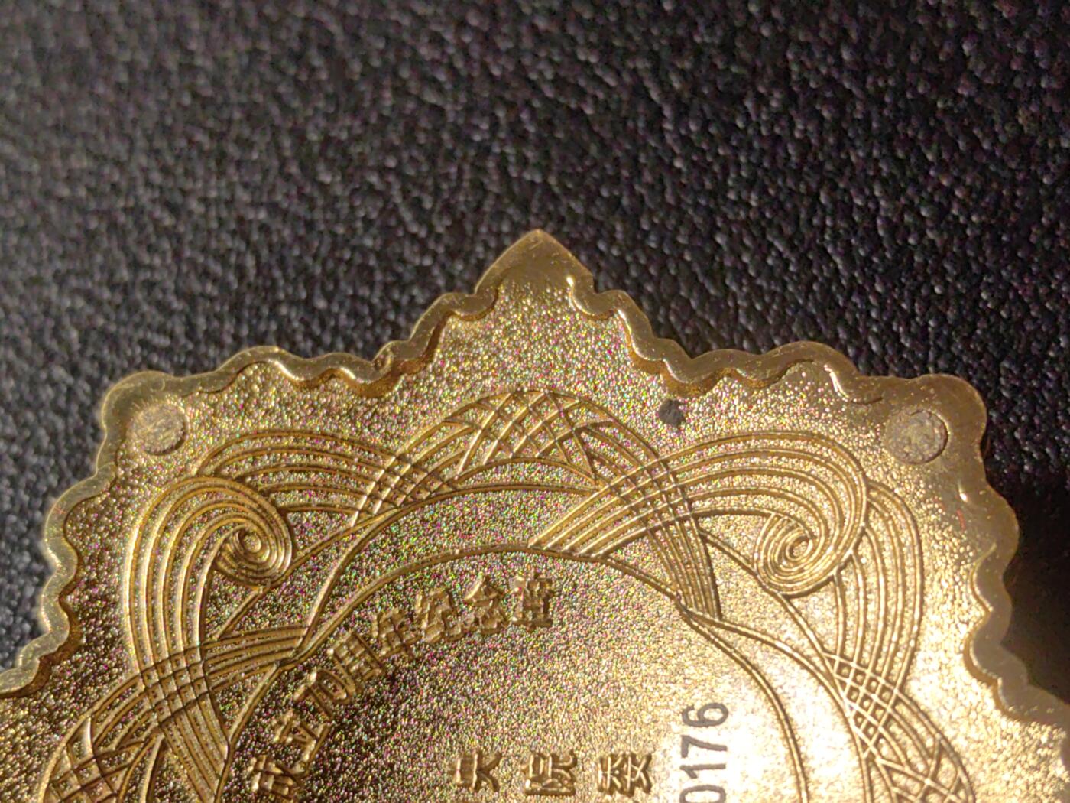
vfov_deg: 21.9
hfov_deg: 29.0
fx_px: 2071
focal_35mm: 67
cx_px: 535
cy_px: 402
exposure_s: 1/287
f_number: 2
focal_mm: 5.75
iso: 50
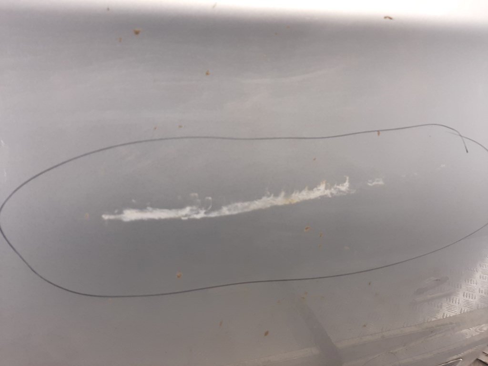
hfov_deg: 67.3
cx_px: 244
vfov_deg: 53.1
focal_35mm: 26
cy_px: 183
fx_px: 367
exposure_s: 1/162
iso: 40
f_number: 1.7
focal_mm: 3.93
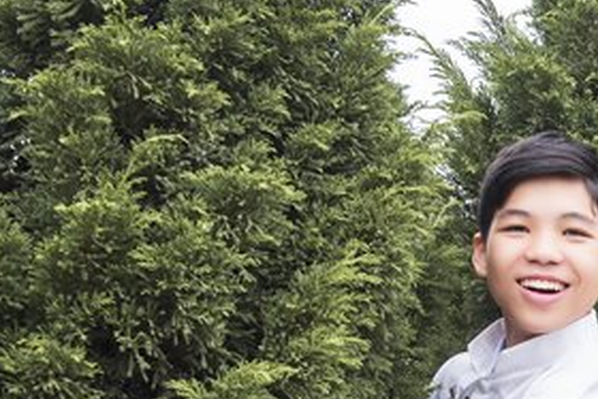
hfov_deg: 18.9
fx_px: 1612
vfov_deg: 13.9
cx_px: 859
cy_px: 387
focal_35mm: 97
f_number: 7.1
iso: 320
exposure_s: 1/160
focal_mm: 32
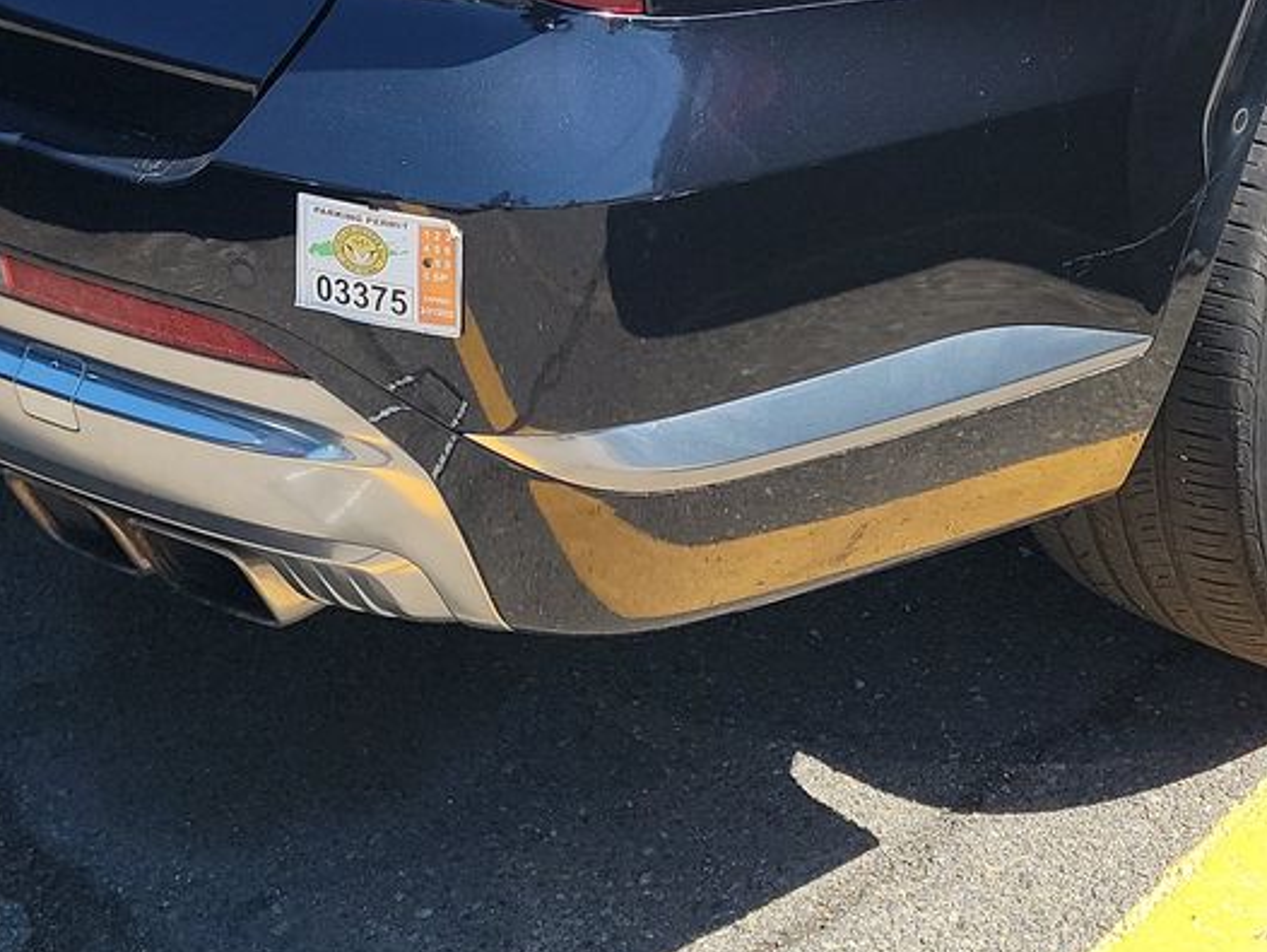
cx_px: 576
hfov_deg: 26.7
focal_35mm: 73
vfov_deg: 19.0
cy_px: -195
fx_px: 2673
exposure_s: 1/400
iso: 50
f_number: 1.8
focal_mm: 6.7
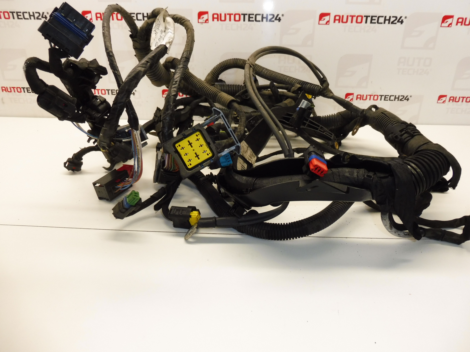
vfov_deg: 56.8
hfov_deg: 71.6
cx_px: 235
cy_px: 176
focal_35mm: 24
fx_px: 326
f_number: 3.5
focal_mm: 4.3
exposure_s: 1/60
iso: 200
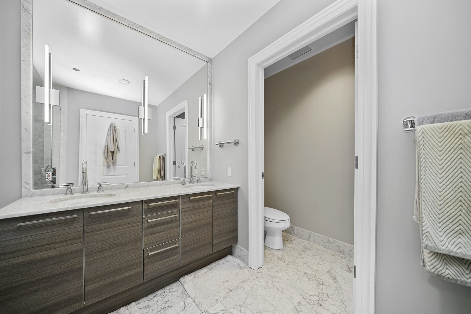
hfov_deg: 112.6
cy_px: 157
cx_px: 236
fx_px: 157
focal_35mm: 12
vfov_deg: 90.0
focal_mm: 12
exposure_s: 1/40
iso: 320
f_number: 4
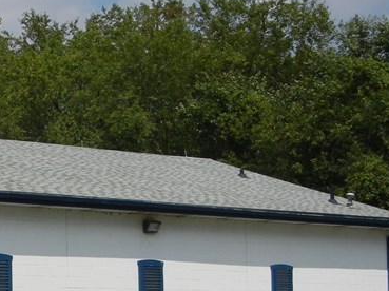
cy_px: 292
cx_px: -53
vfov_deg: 11.7
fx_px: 1403
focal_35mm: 125
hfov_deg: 15.3
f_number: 7.6
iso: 160
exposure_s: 1/728
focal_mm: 8.1
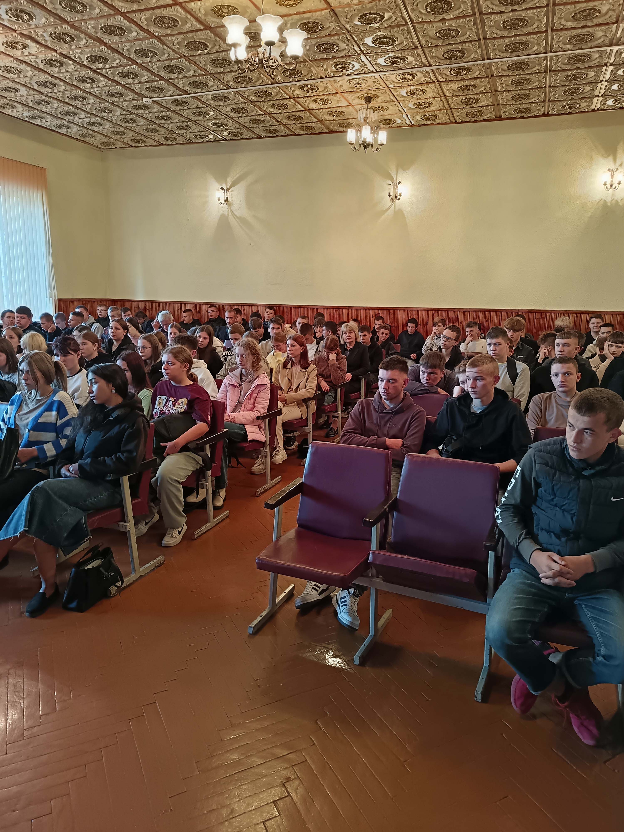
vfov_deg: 71.6
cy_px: 416
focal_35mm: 24
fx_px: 577
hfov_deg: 56.8
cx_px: 312
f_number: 1.75
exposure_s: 1/20
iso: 3042
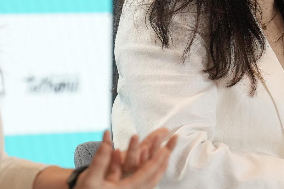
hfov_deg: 4.9
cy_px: 10
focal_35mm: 417
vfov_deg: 3.3
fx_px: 3289
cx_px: 117
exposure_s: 1/200
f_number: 4.5
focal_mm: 188
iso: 1600
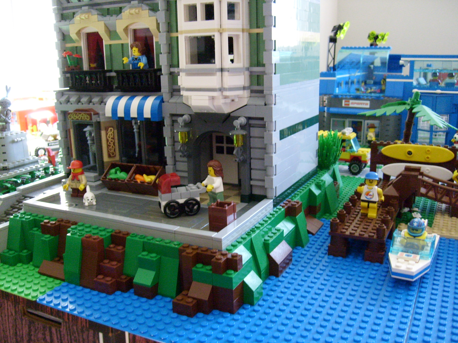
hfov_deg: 52.6
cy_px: 172
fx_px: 463
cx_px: 229
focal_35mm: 35
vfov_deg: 40.7
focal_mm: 5.8
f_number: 2.8
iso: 200
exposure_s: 1/45
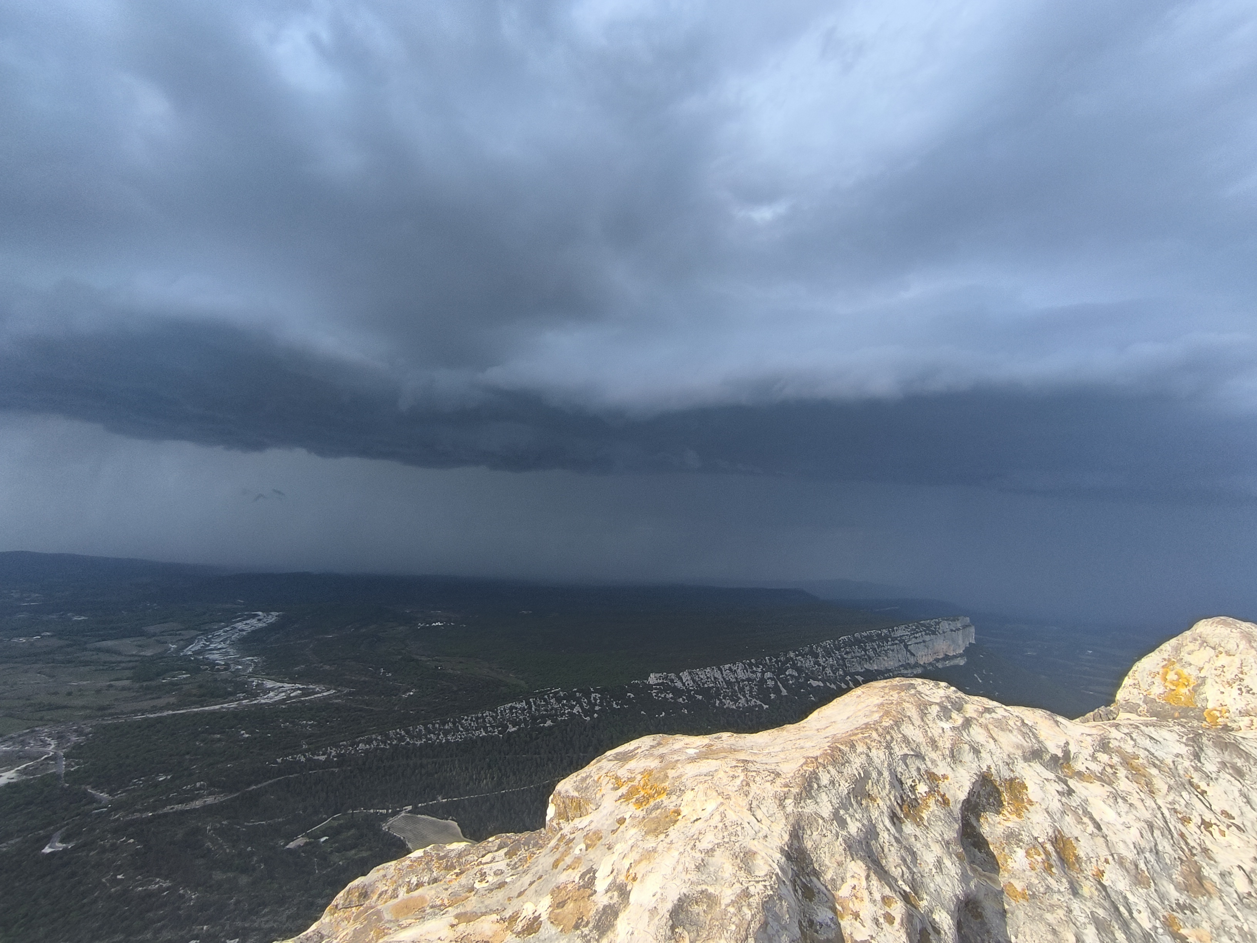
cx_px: 628
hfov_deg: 94.5
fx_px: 581
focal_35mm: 16
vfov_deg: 78.1
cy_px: 472
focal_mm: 1.65
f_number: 2.2
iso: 50
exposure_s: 1/1315
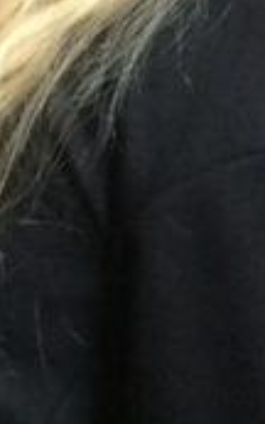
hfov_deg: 4.7
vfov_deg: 7.9
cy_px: -134
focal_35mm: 262
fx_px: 3030
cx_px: 891
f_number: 2.4
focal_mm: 3.3
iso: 80
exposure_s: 1/25
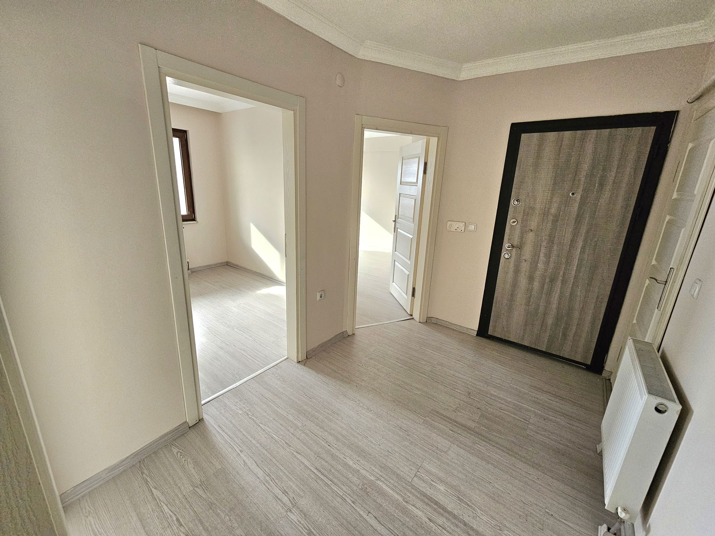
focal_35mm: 13
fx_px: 269
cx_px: 358
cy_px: 268
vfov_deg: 89.9
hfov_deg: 106.2
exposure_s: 1/77.5
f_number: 2.2
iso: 500
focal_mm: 2.2
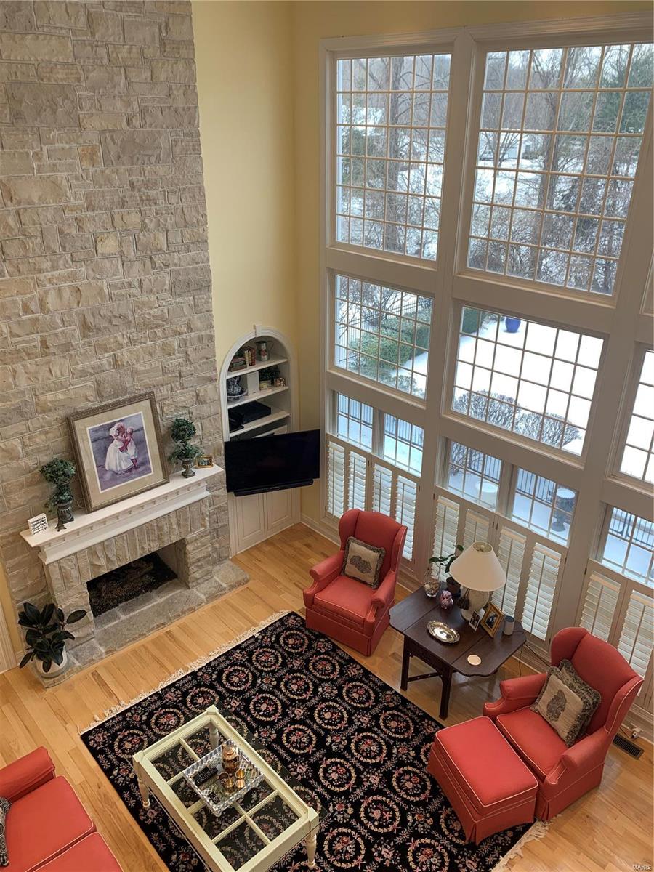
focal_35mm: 26
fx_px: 655
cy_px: 436
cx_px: 327
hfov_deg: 53.1
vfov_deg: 67.3
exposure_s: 1/120
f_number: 1.8
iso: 50
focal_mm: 4.25
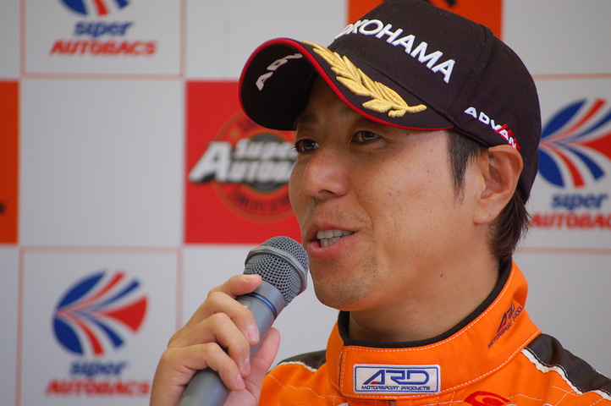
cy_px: 203
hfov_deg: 9.2
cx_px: 306
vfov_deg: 6.1
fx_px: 3815
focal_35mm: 225
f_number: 5.6
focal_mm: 150
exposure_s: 1/60
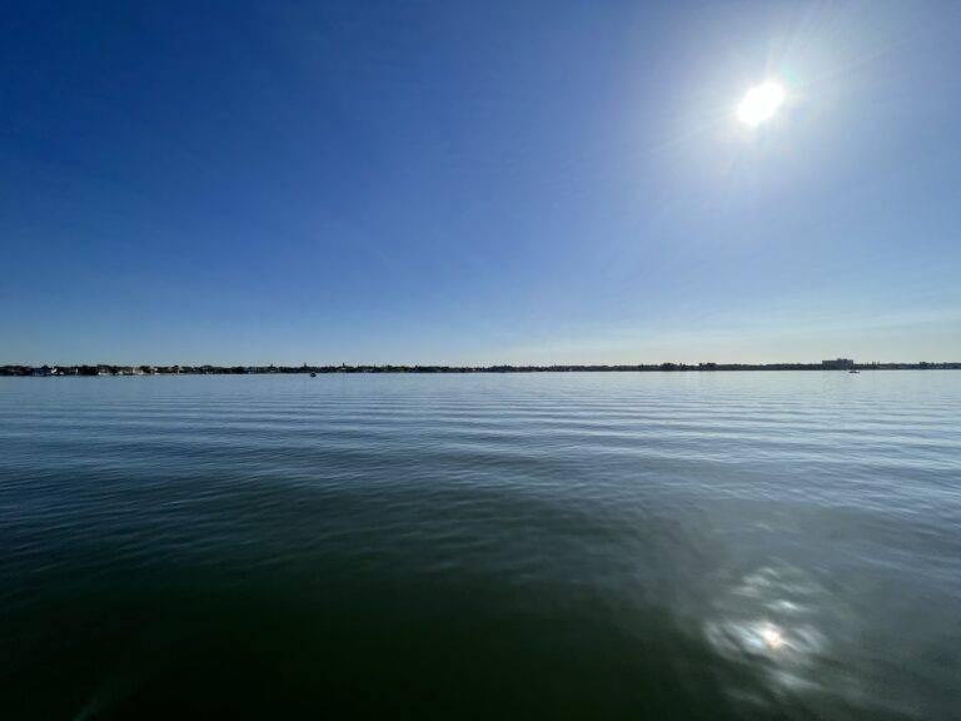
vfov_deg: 89.9
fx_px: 361
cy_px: 360
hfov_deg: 106.2
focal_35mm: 13
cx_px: 480
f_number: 1.8
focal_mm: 1.57
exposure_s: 1/4386
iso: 32
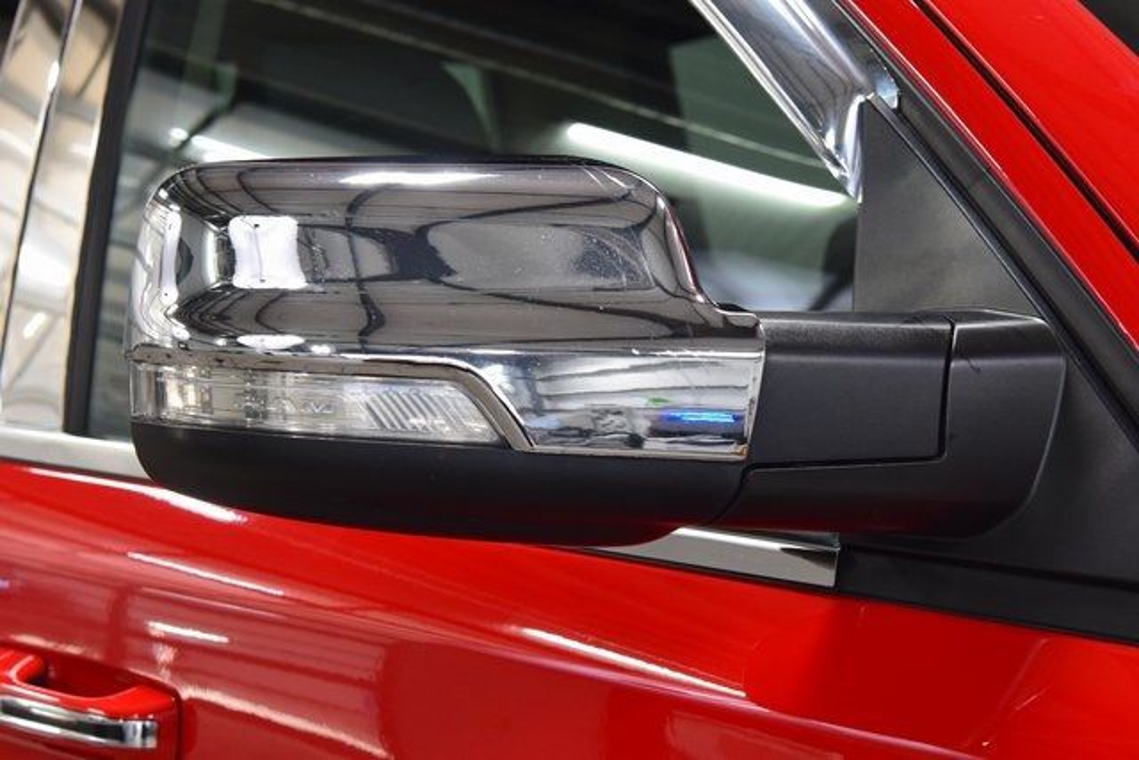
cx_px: 570
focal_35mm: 75
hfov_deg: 27.0
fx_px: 2373
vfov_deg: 18.2
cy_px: 380
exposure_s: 1/60
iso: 1600
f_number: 7.1
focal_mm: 50
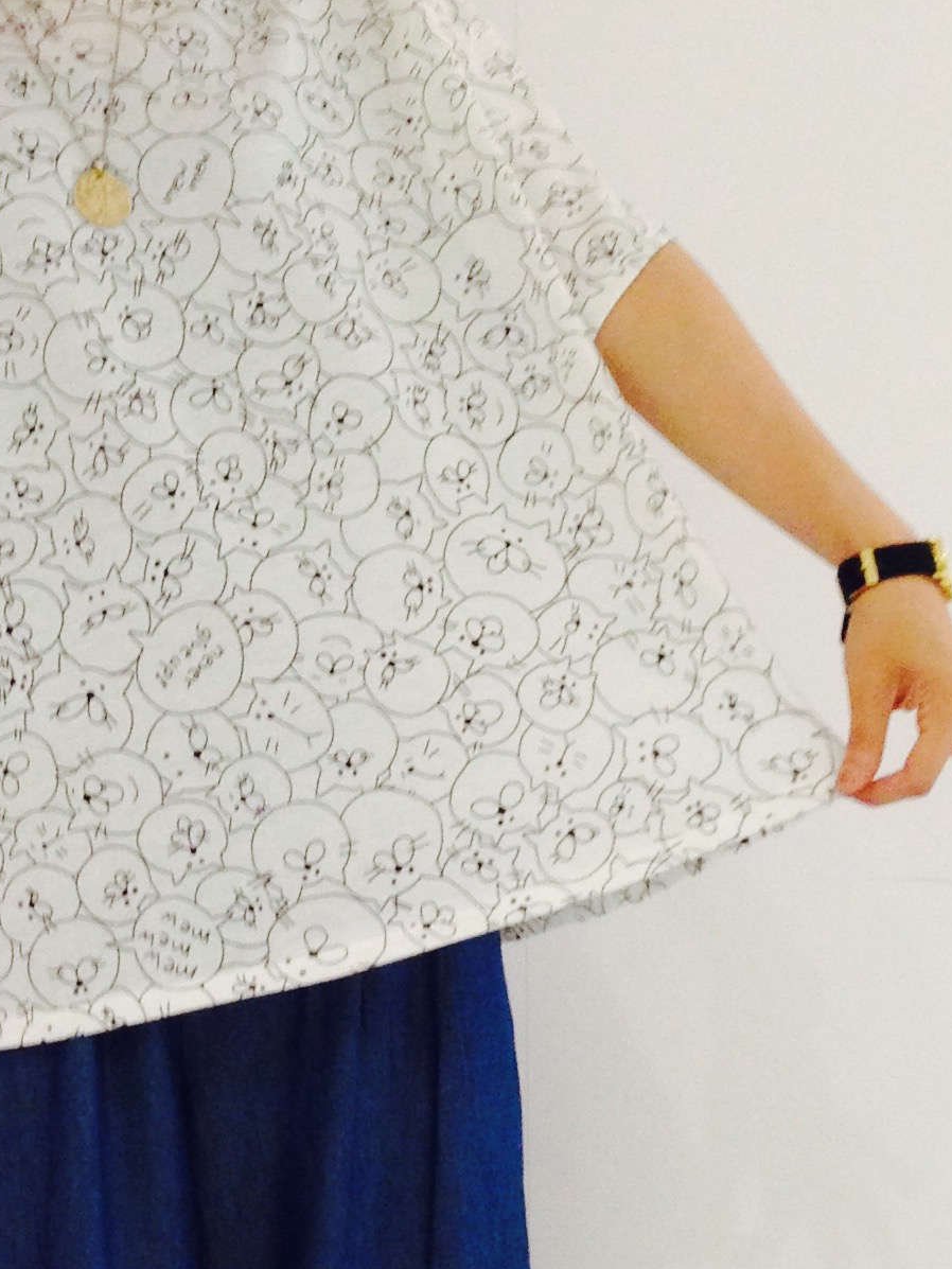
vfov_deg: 21.6
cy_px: 948
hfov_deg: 16.3
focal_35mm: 90
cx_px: 187
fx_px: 3300
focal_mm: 4.12
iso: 125
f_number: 2.4
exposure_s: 1/20
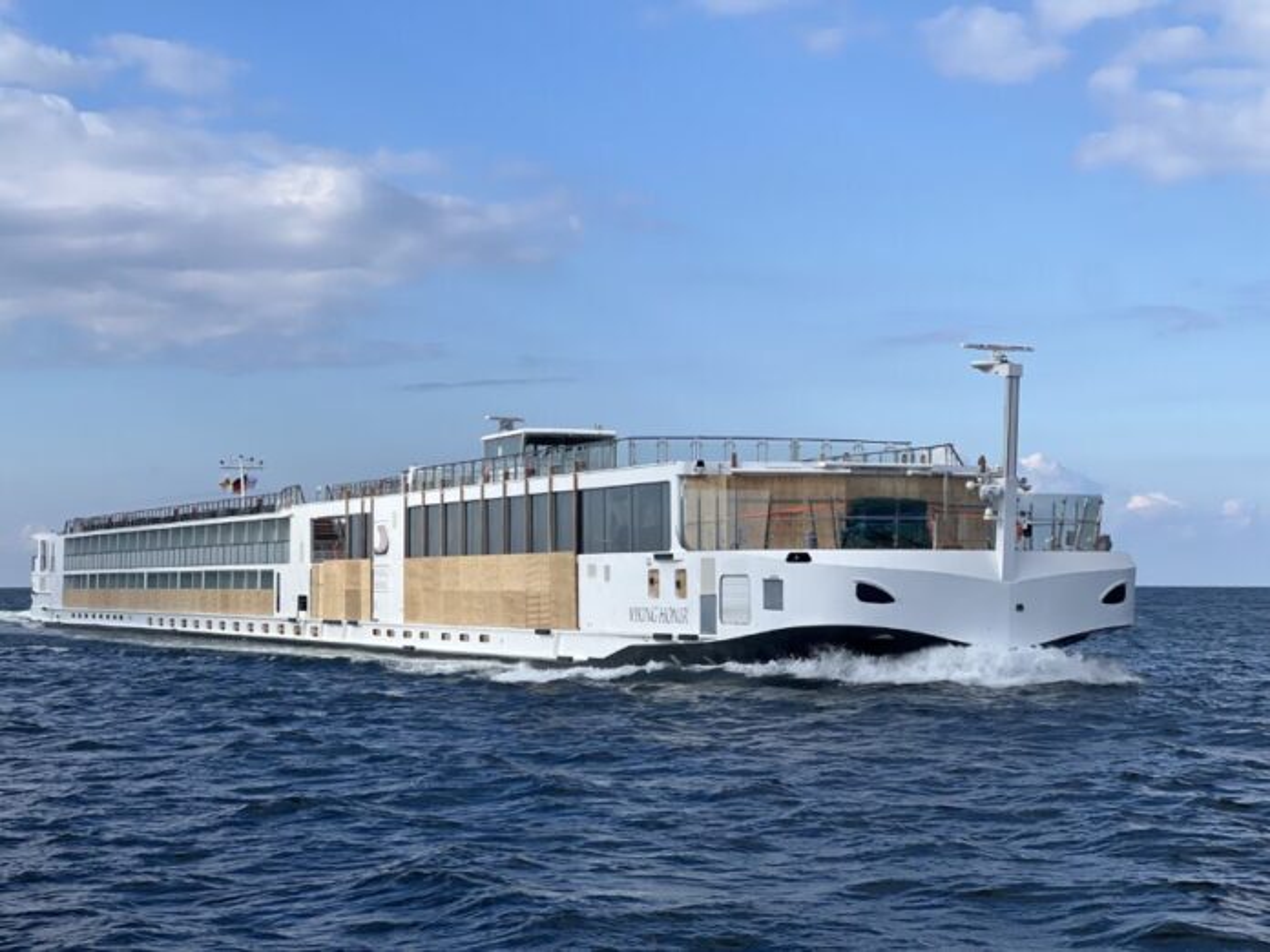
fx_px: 2825
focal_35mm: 77
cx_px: 635
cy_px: 476
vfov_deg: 19.1
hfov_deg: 25.3
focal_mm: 9
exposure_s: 1/911
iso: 32
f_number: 2.8
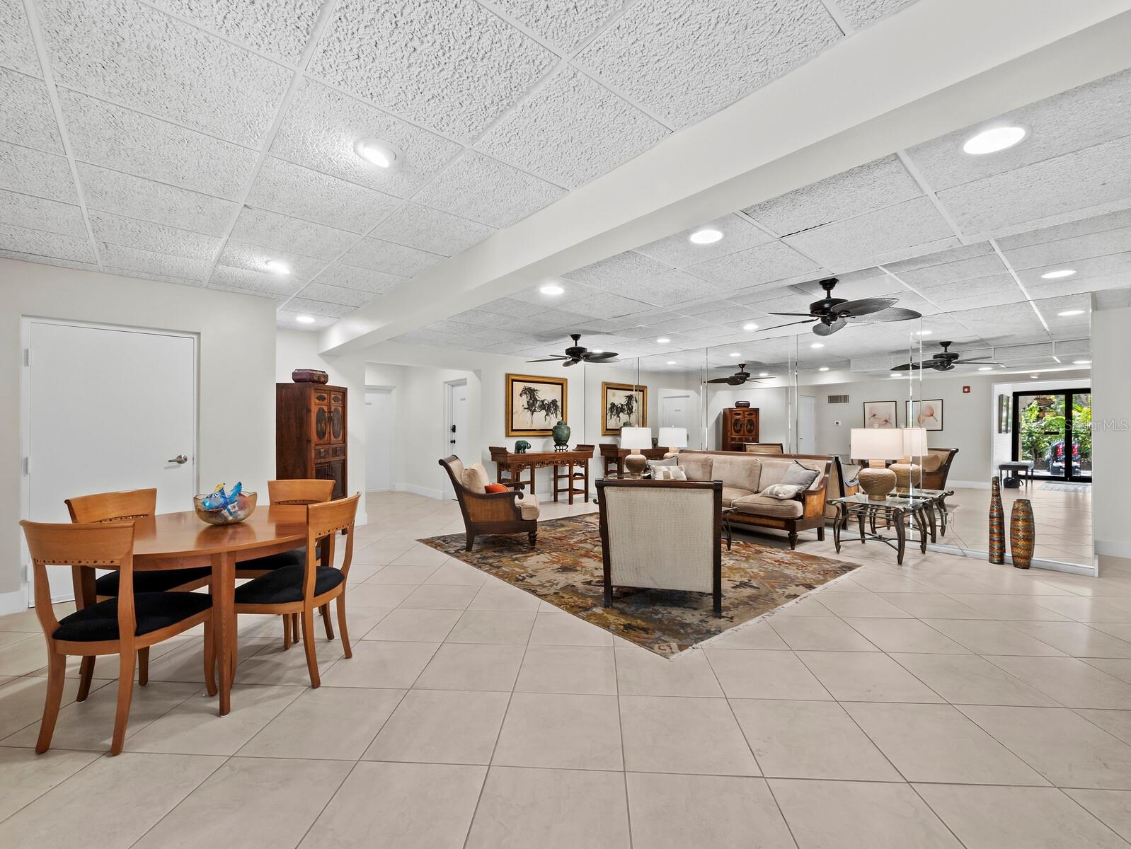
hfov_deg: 102.0
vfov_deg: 85.7
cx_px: 566
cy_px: 424
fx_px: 458
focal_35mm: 14
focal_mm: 7
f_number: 13
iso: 320
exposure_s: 1
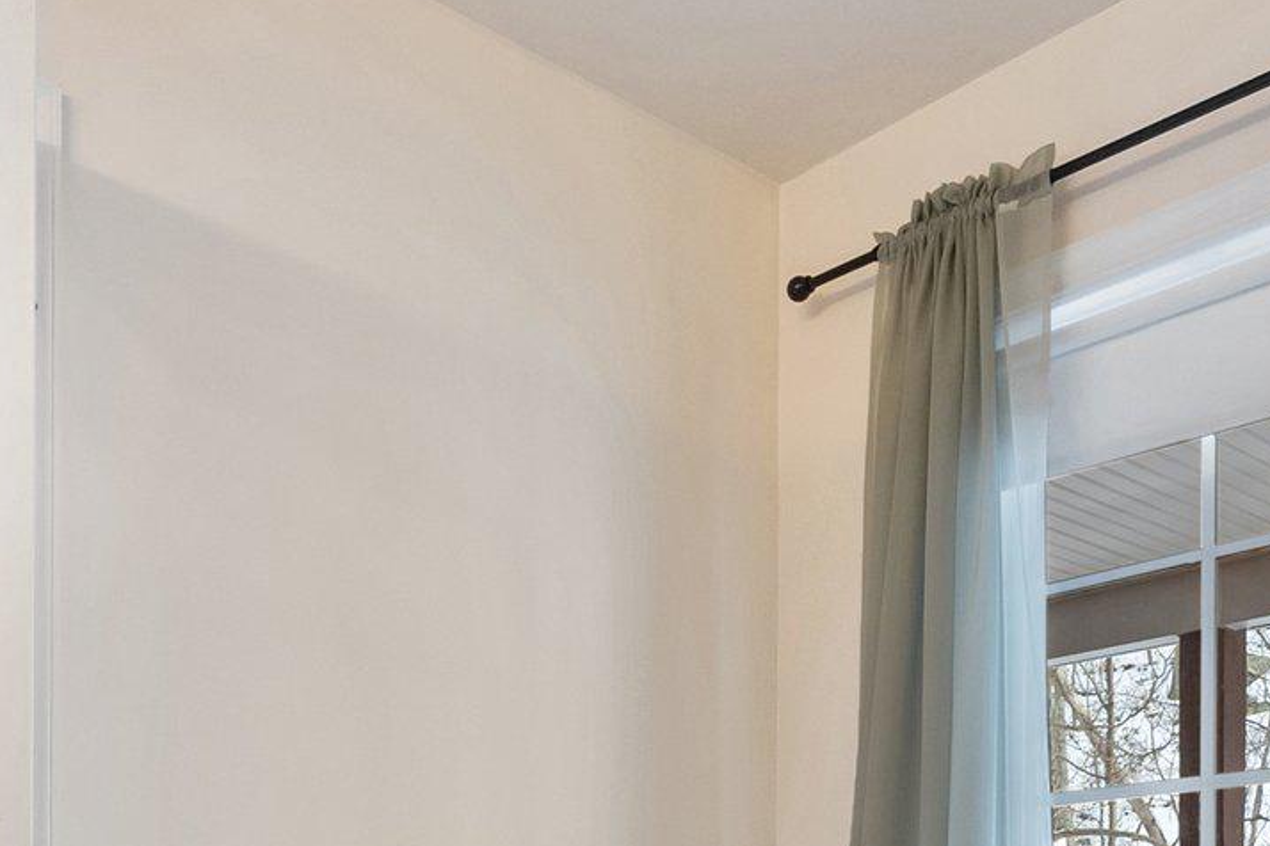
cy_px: 1034
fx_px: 1517
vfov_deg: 27.2
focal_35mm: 43
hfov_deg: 45.4
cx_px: 610
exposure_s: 1/15
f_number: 8
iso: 640
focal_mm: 10
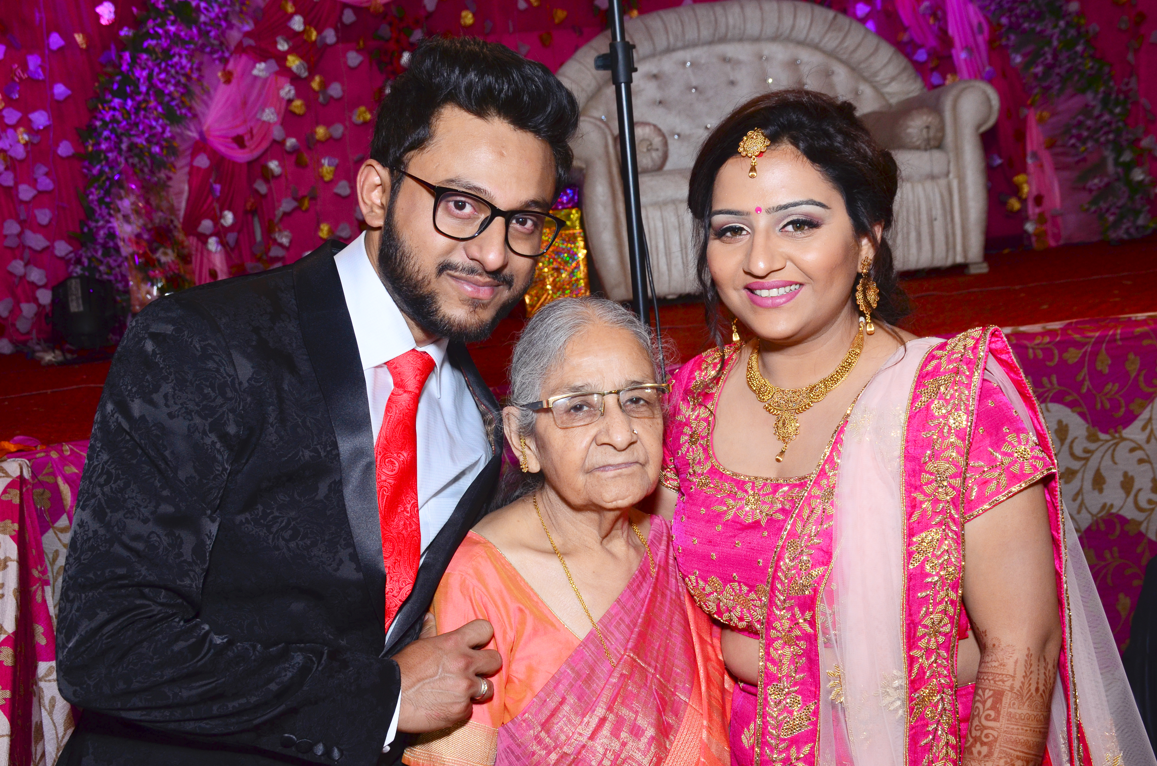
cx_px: 578
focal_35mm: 48
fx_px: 1539
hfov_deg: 41.2
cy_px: 383
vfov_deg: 28.0
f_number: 8
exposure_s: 1/125
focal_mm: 32
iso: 640
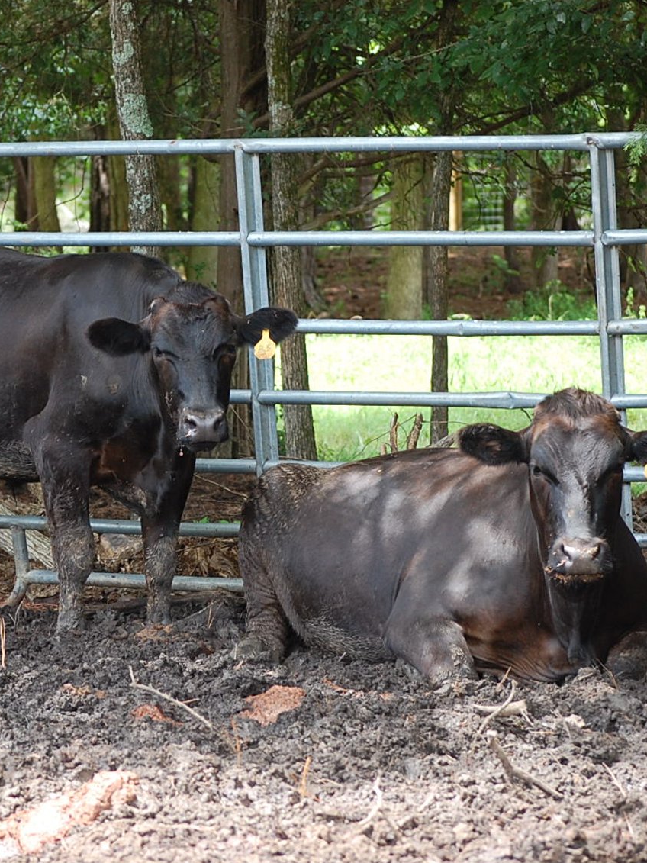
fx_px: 4337
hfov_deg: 8.5
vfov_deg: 11.4
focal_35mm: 174
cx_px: 286
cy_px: 432
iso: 400
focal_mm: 80
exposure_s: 1/250
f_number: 4.5
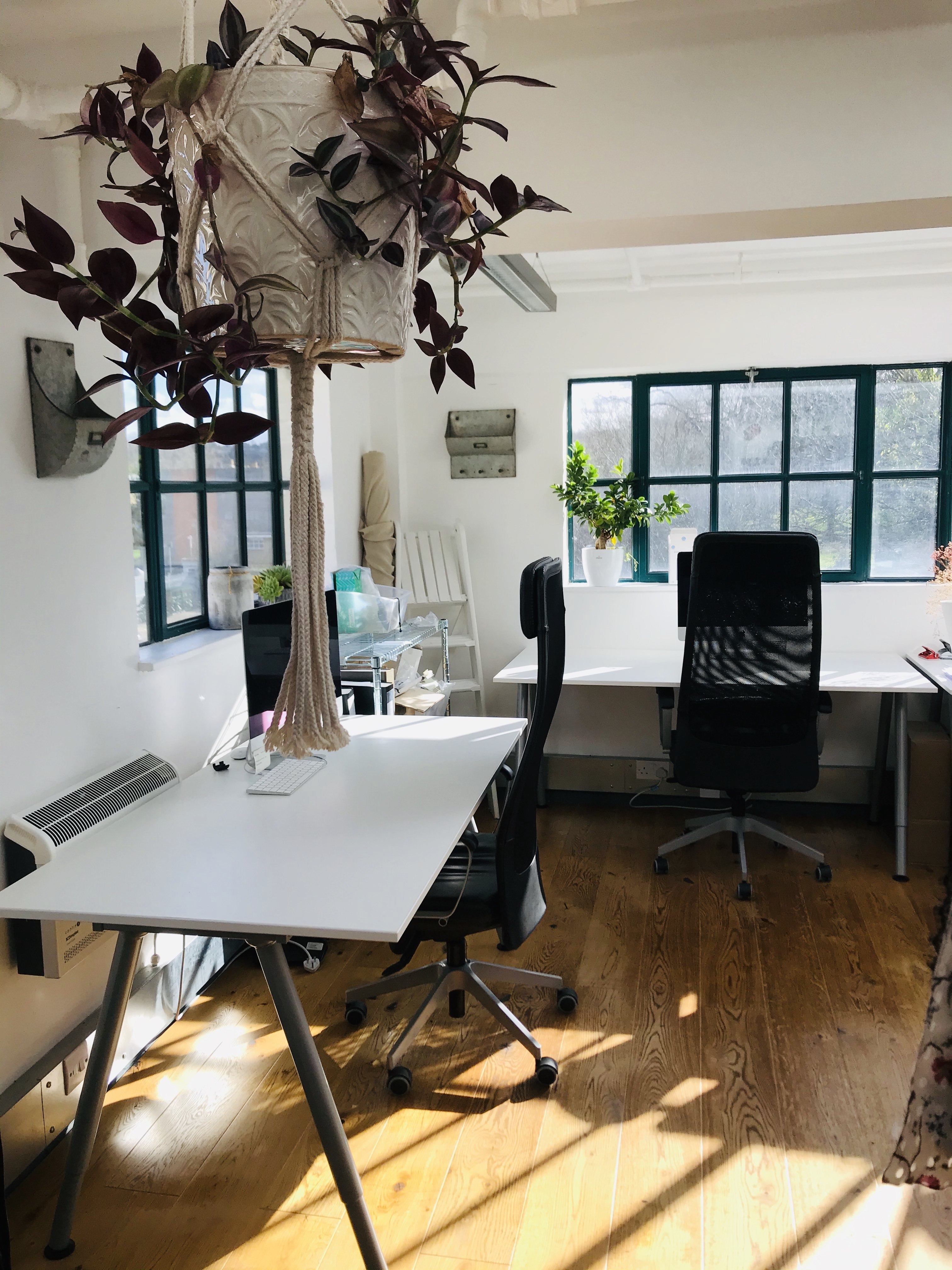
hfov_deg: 49.7
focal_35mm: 28
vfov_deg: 63.4
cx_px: 476
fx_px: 1027
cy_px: 635
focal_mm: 3.99
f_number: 1.8
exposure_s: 1/567
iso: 20
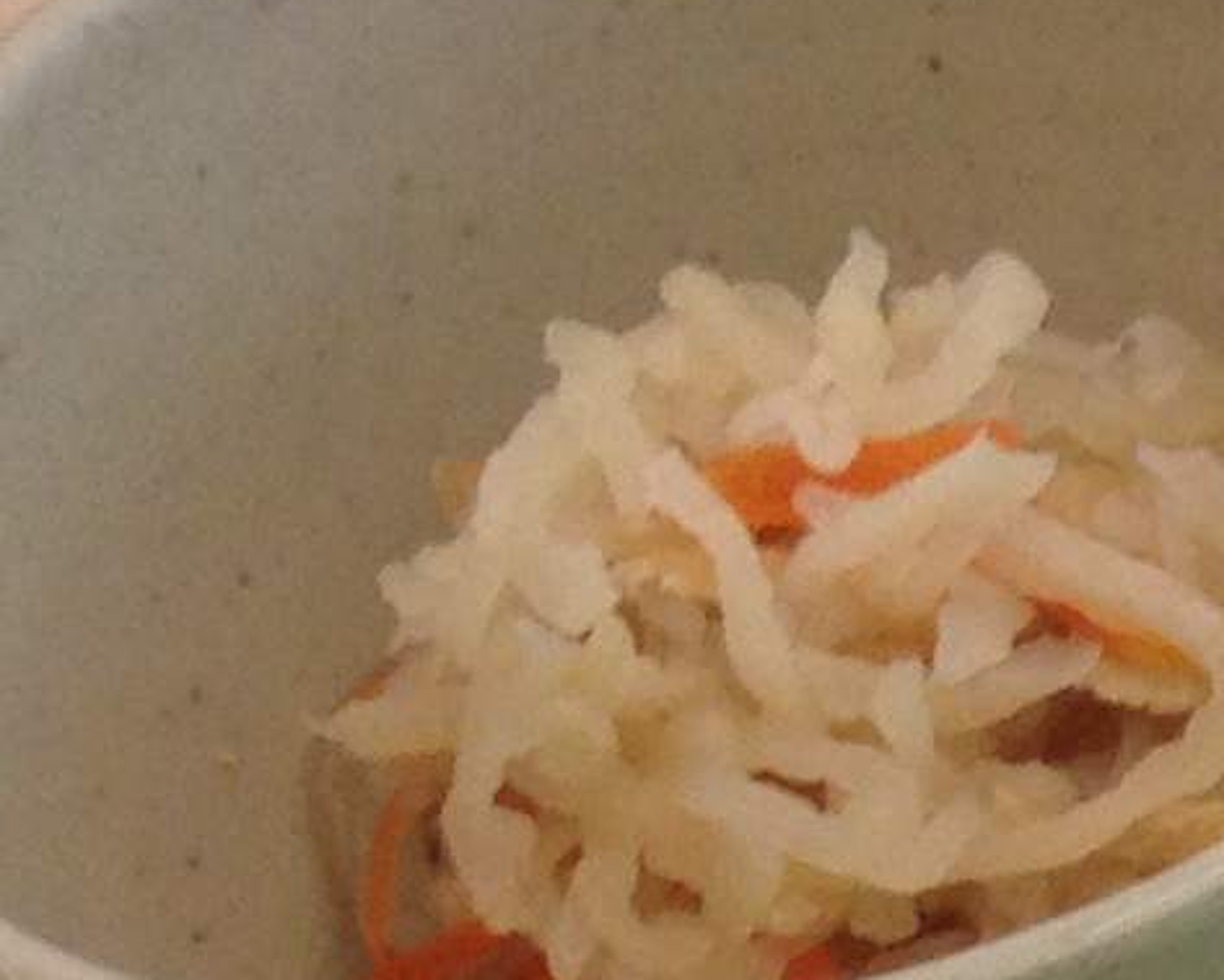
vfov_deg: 6.4
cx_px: 3859
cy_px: 1644
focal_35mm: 236
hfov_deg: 7.2
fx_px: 8553
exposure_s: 1/60
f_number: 2.4
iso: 64
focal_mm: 4.28
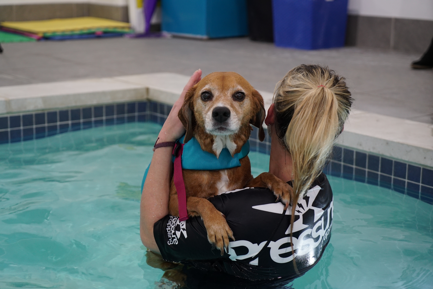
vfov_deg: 19.5
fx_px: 842
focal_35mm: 70
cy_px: 144
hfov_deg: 28.8
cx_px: 216
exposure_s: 1/160
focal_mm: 70
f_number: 4
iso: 1250
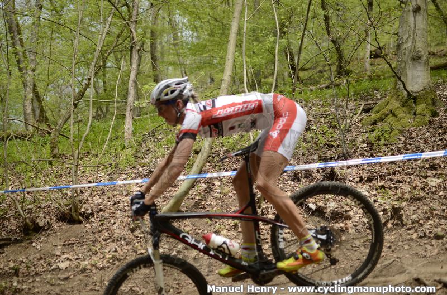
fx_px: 650
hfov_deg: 37.9
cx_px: 224
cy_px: 148
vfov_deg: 25.6
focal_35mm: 52
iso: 250
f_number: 2
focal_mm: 35
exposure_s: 1/3200
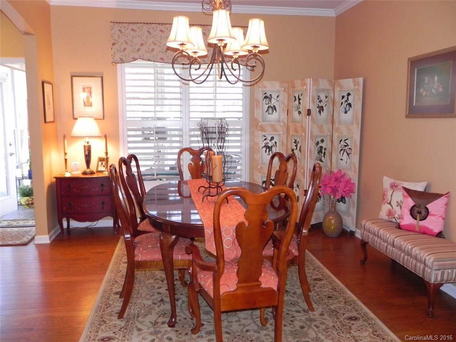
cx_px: 228
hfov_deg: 61.7
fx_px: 382
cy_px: 171
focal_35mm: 29
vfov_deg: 48.2
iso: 198
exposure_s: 1/30
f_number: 2.8
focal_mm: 5.2
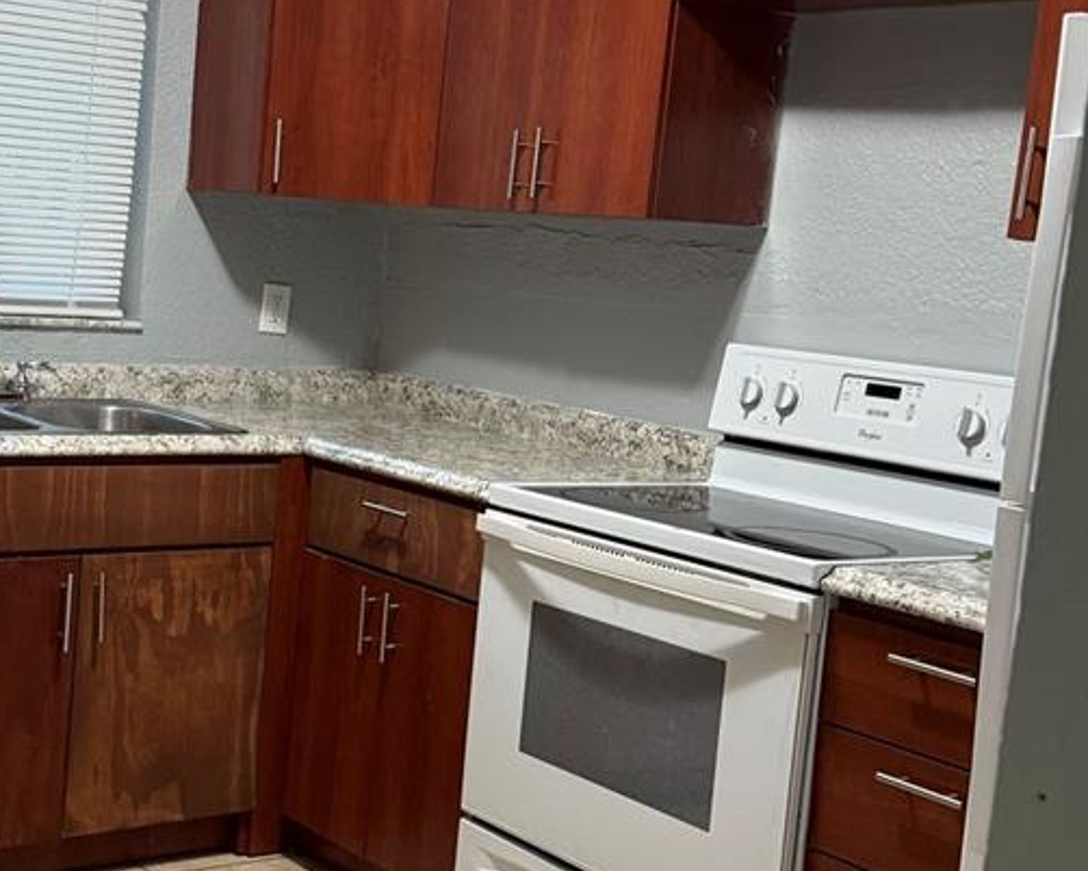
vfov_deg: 27.2
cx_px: 269
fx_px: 1804
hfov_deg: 32.9
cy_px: 440
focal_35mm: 56
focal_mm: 6.76
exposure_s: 1/60
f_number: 1.78
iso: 320
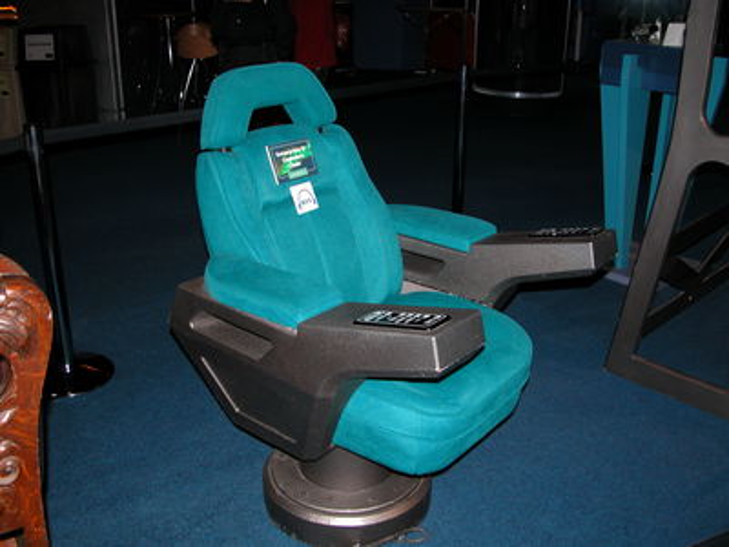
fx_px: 716
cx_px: 364
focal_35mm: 34
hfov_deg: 54.0
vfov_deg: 41.8
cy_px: 274
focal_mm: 8.9
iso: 100
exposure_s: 1/60
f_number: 2.8
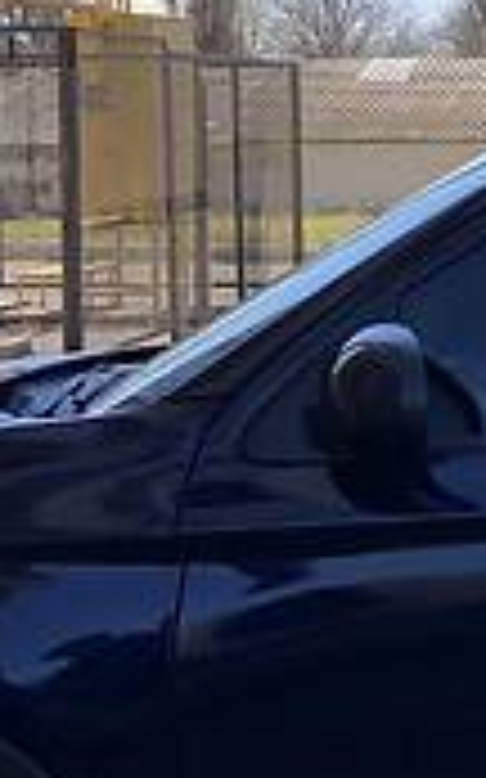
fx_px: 2906
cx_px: 860
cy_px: 319
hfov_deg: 9.2
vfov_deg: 15.3
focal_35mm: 137
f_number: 1.8
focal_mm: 4
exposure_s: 1/1412
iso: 20
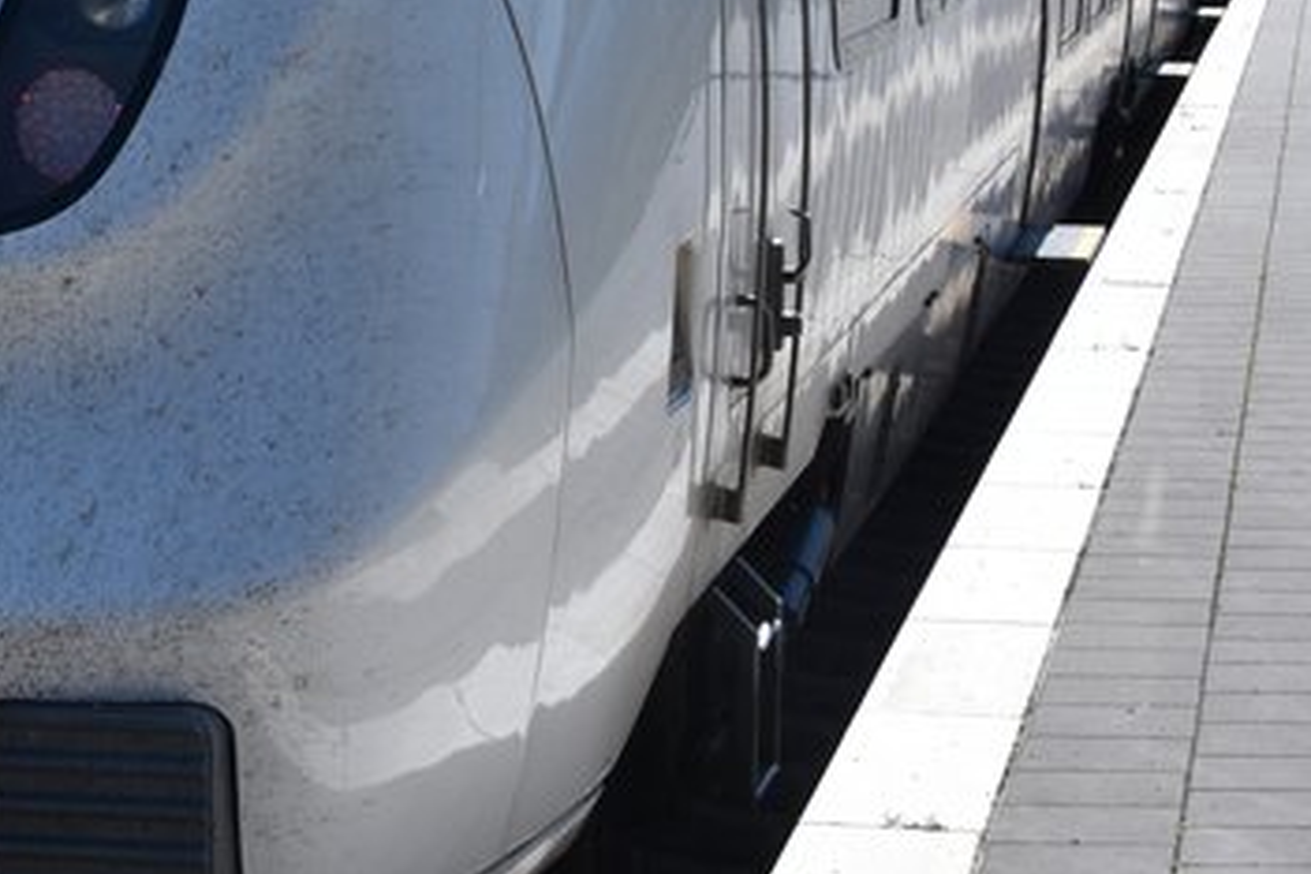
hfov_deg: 16.4
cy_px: -15
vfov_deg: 11.0
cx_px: 123
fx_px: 4479
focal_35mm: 123
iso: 200
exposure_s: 1/500
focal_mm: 24
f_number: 8
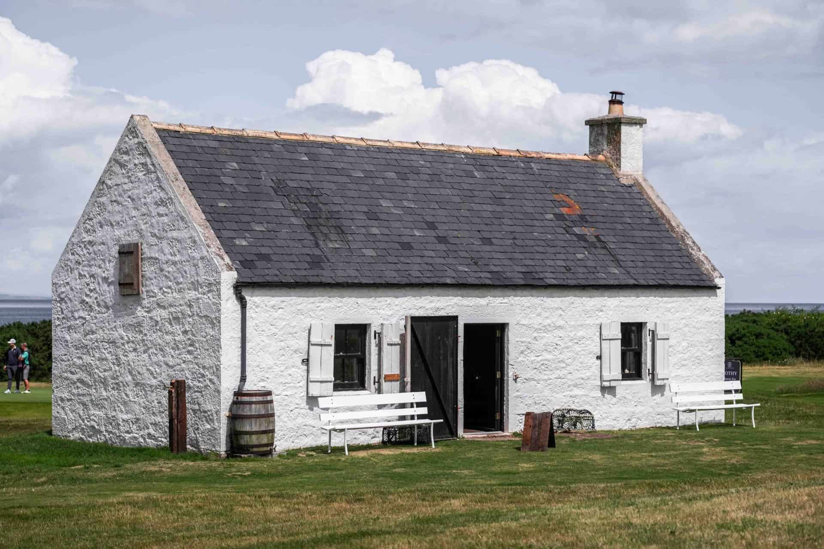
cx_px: 412
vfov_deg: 18.2
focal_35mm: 75
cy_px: 274
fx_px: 1717
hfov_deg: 27.0
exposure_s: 1/3200
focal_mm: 50
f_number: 2.8
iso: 160
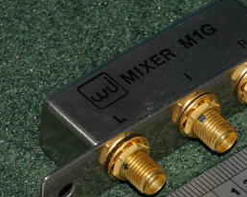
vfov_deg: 3.7
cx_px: 176
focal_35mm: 422
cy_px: 113
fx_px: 3084
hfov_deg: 4.6
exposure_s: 1/50
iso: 800
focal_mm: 140
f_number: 22
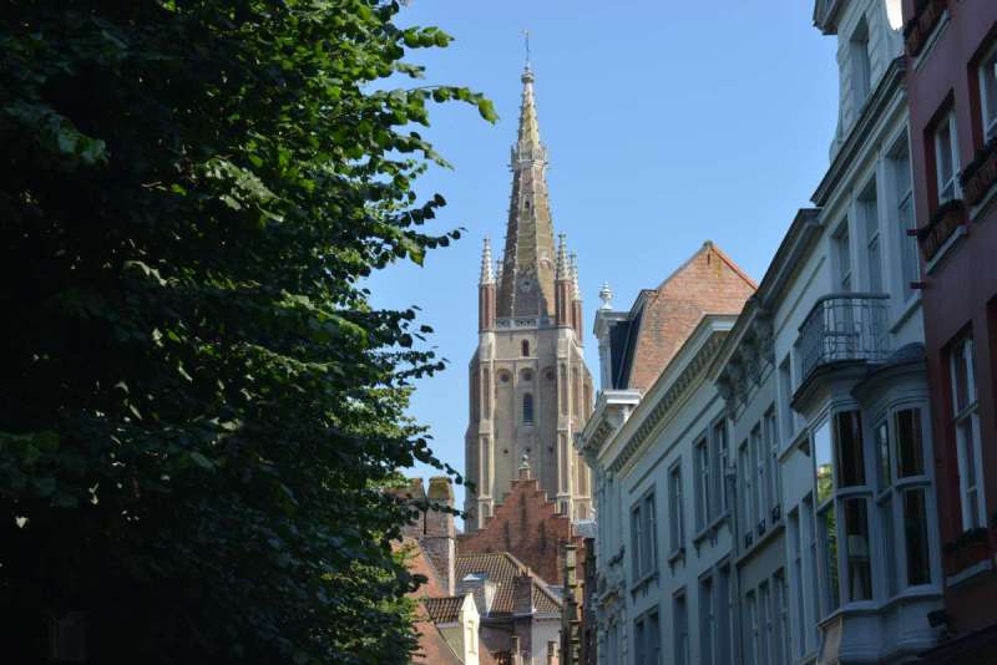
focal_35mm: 70
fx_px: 1939
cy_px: 332
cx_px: 498
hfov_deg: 28.8
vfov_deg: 19.5
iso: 360
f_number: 22
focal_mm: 70
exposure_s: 1/80
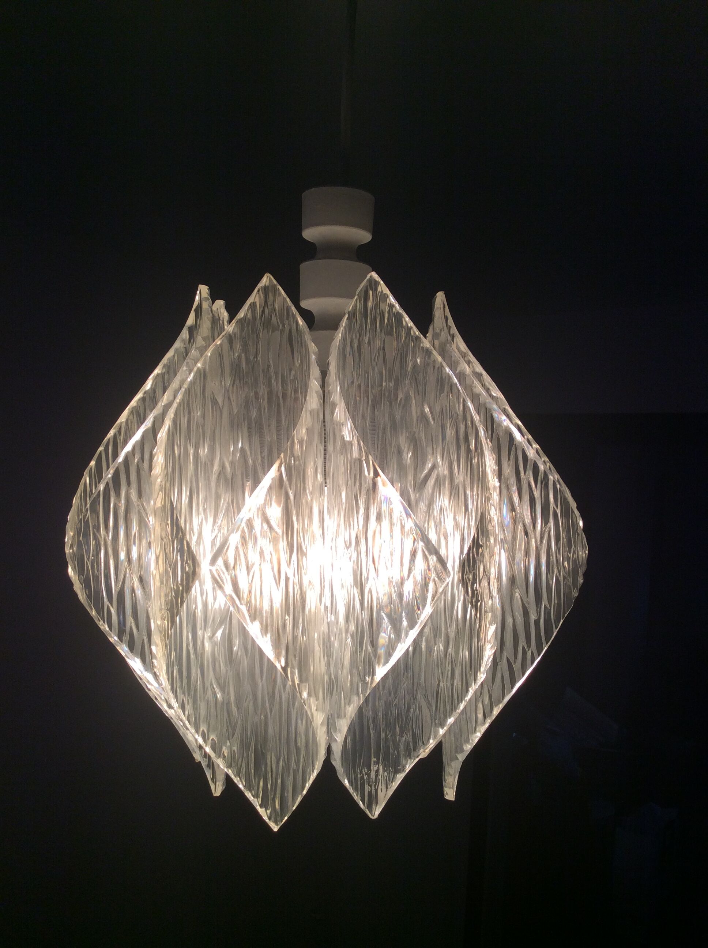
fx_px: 875
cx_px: 354
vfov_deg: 56.9
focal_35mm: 32
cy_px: 474
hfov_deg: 44.1
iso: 32
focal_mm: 3.3
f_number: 2.4
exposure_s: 1/194
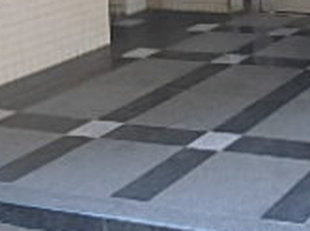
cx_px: 480
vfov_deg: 16.3
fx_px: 724
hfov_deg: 20.3
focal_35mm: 81
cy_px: -130
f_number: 3.5
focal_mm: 3.7
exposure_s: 1/50
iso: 200
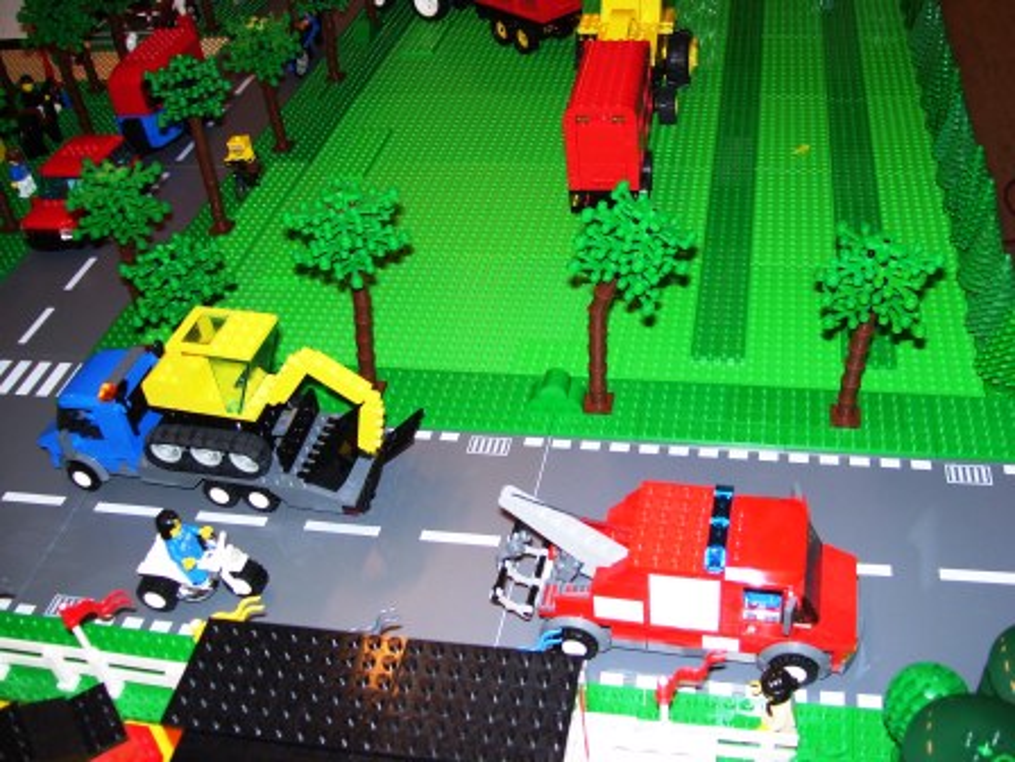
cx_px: 508
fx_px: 1056
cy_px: 381
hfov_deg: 51.4
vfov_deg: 39.7
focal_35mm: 36
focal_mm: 6
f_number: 2.7
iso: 80
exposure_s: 1/60
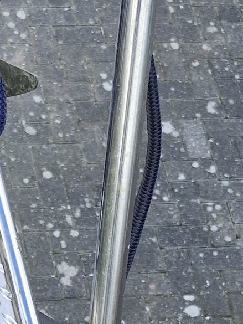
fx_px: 1226
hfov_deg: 11.0
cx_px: -85
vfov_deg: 14.6
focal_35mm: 131
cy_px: 392
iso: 50
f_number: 1.8
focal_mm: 5.54
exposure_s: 1/445
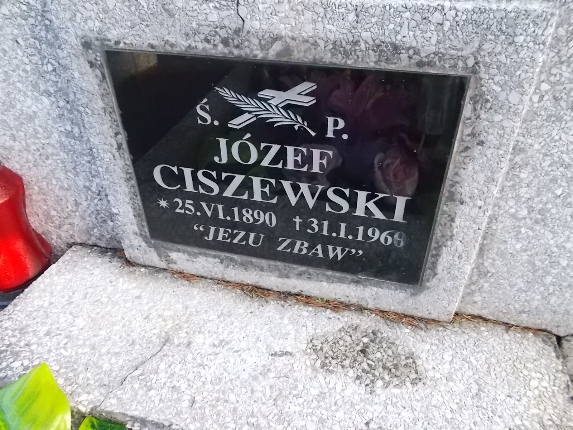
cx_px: 286
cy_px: 215
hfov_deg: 67.3
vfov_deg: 53.1
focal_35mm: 26
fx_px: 430
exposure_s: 1/250
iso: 400
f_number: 3.2
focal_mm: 4.6
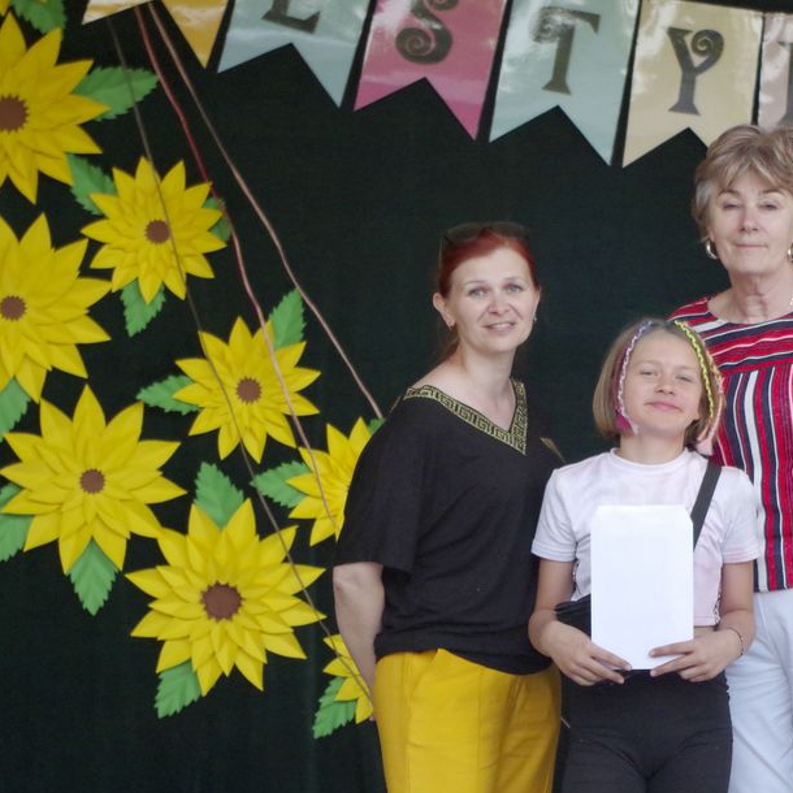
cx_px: 644
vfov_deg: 14.9
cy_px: 382
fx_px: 3032
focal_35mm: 117
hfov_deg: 14.8
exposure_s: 1/80
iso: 1600
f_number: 5.6
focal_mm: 55
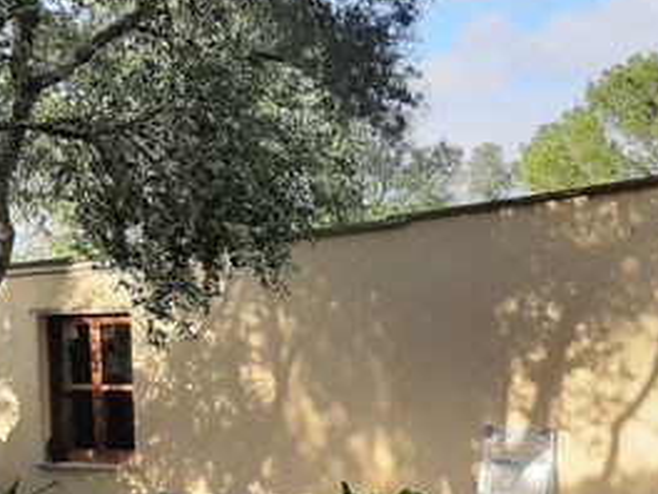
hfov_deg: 32.4
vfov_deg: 24.0
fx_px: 1122
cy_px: 464
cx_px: 441
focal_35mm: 59
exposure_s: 1/414
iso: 40
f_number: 1.7
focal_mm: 3.93
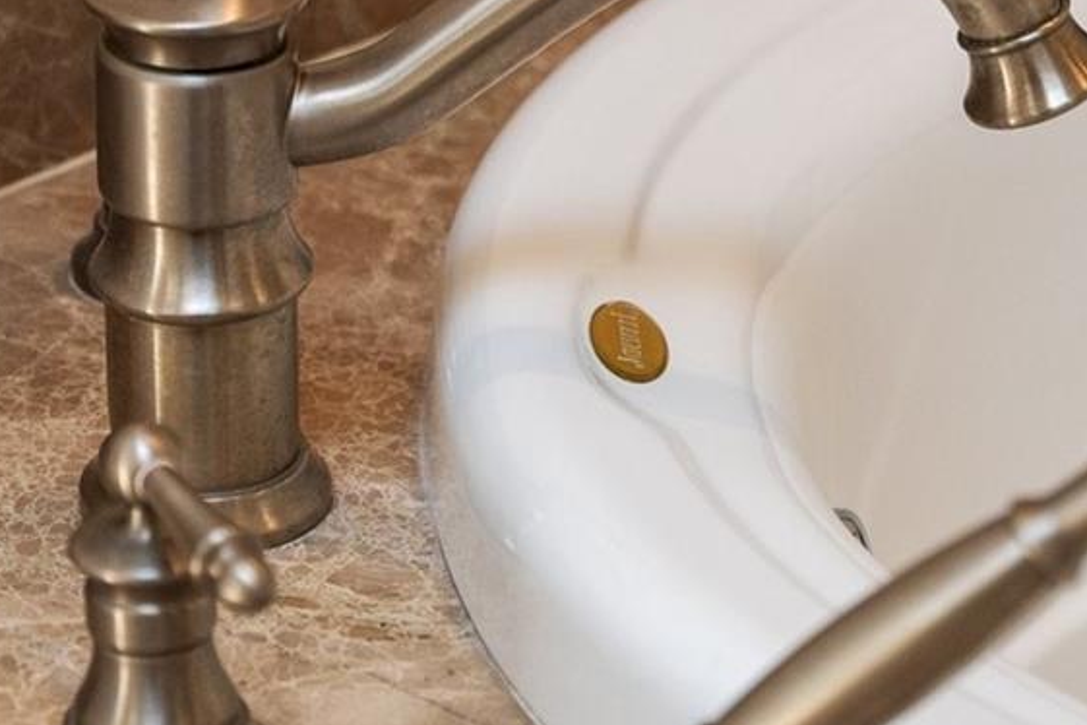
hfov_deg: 11.7
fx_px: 5271
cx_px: 874
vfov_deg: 7.9
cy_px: 426
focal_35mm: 175
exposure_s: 1/800
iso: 1250
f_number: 2.8
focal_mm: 61.2
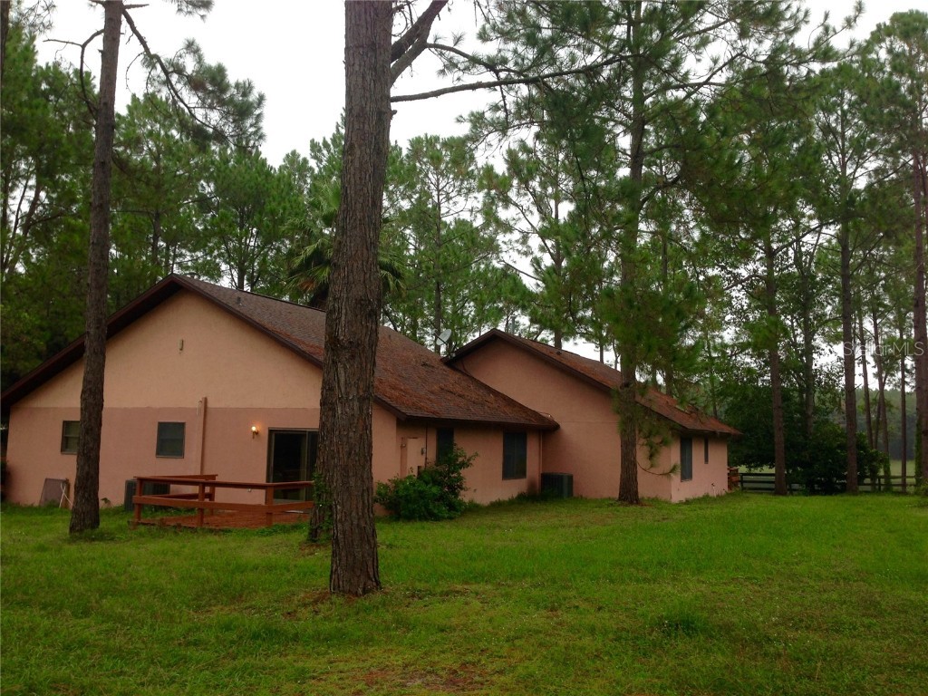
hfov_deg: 55.4
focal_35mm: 33
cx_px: 464
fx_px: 885
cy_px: 348
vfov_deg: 42.9
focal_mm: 4.12
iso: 50
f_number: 2.4
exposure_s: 1/168
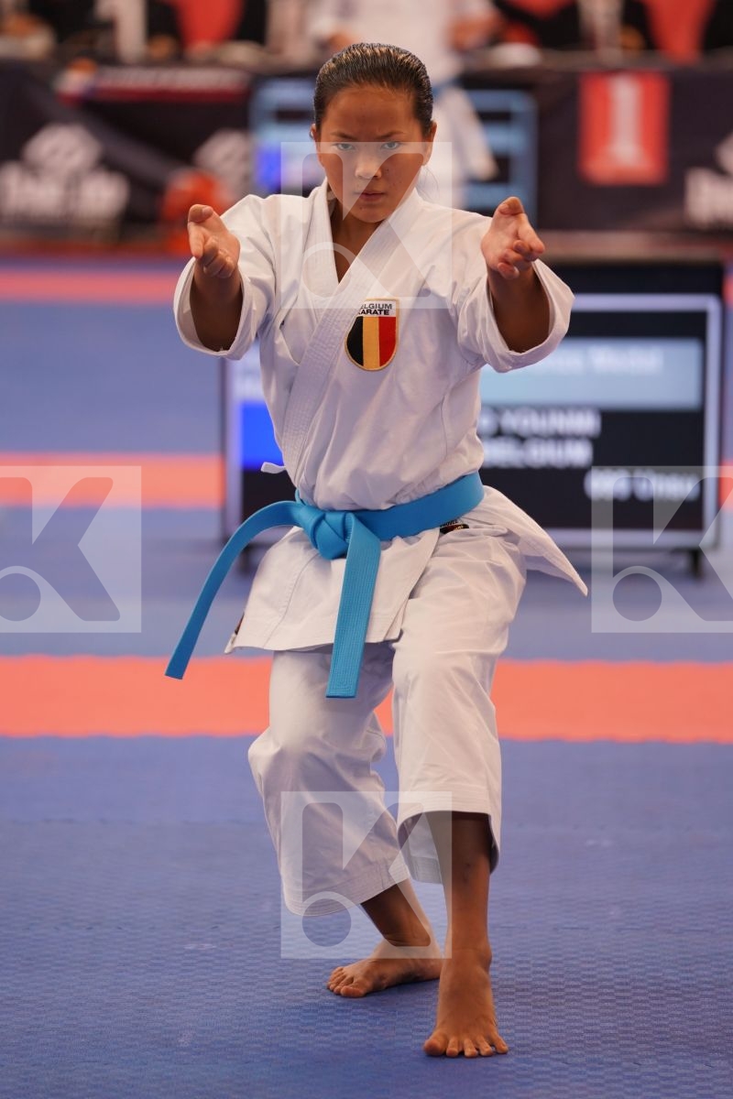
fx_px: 6108
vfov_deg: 10.3
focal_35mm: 200
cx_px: 366
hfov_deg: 6.9
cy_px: 550
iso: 800
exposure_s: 1/500
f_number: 2.8
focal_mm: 200
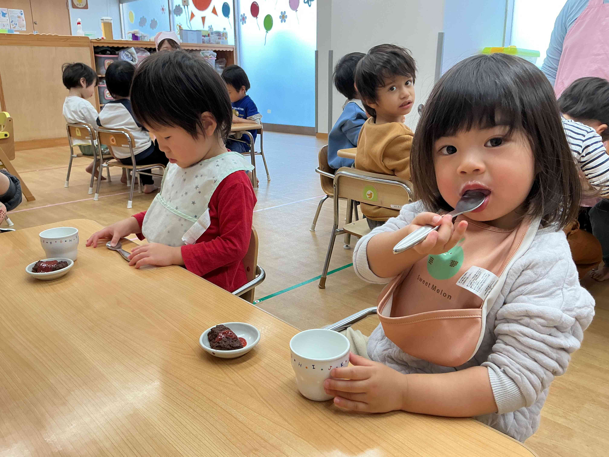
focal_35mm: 29
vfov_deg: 48.2
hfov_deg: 61.7
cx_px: 304
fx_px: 510
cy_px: 228
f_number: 1.8
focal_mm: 3
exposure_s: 1/60
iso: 50
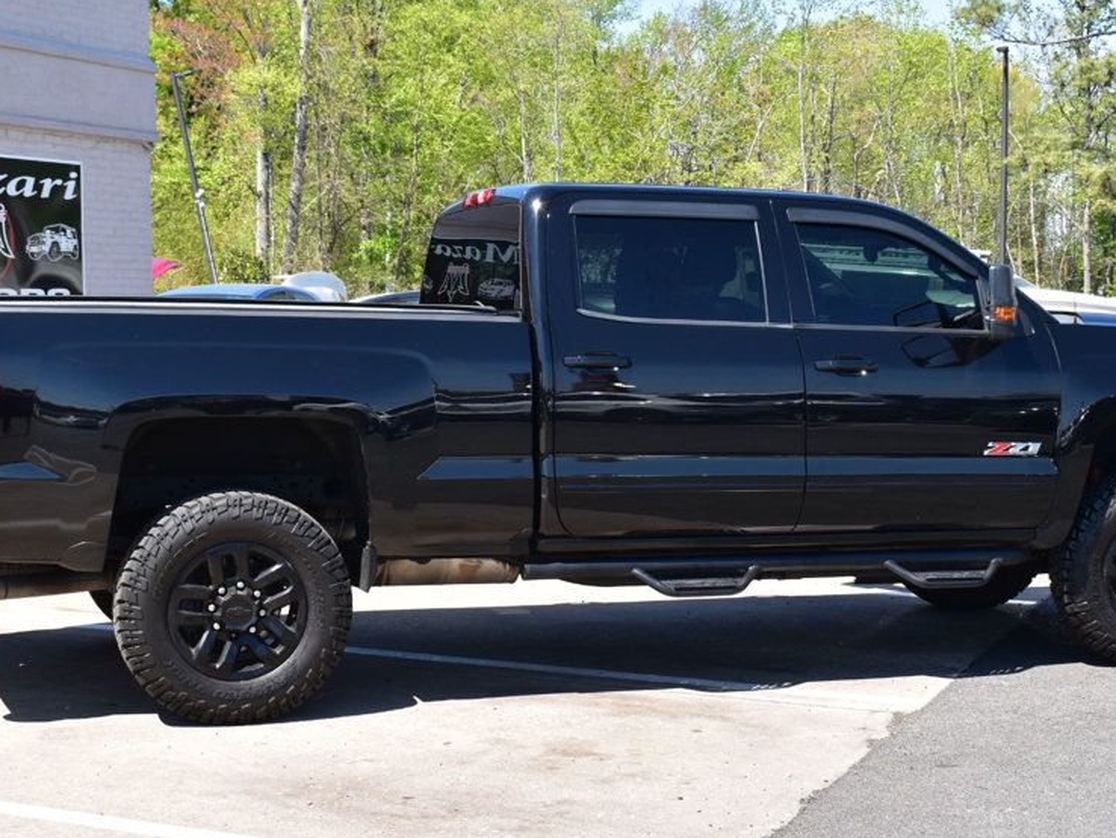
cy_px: 384
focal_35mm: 60
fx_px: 1935
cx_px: 588
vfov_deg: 24.4
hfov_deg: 32.2
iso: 400
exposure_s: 1/320
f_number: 10
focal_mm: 30
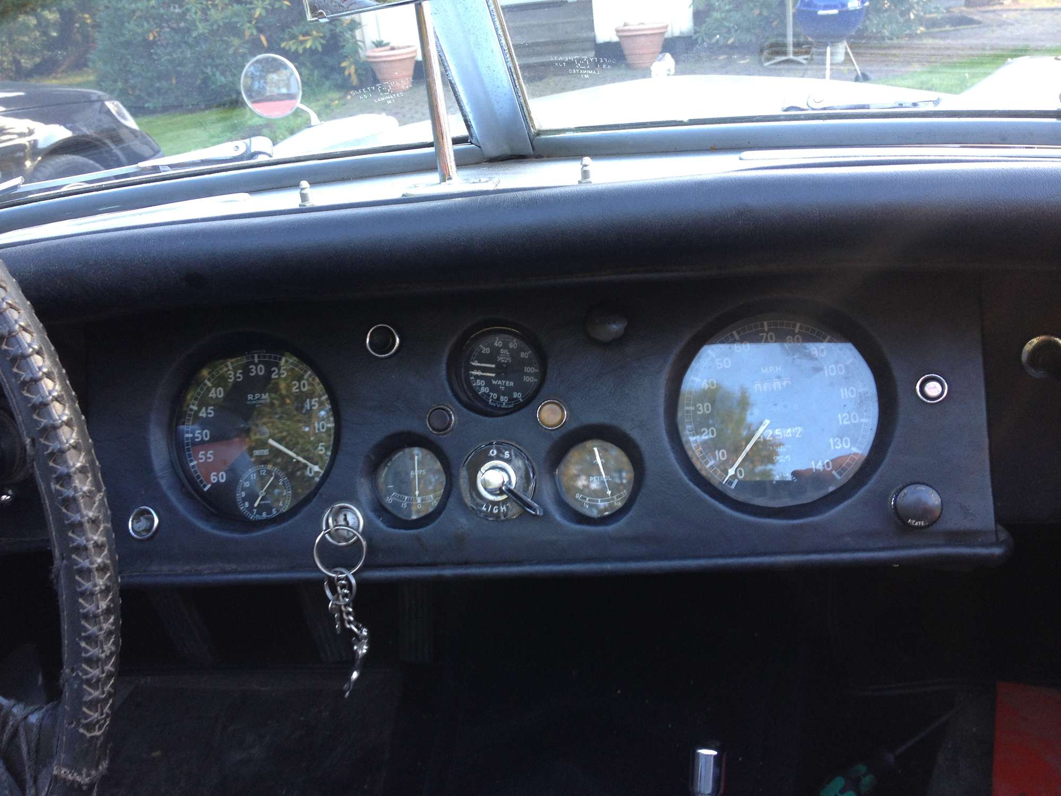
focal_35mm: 35
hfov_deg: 52.6
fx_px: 1073
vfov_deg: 40.7
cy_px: 398
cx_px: 530
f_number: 2.4
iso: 50
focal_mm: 4.28
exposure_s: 1/24
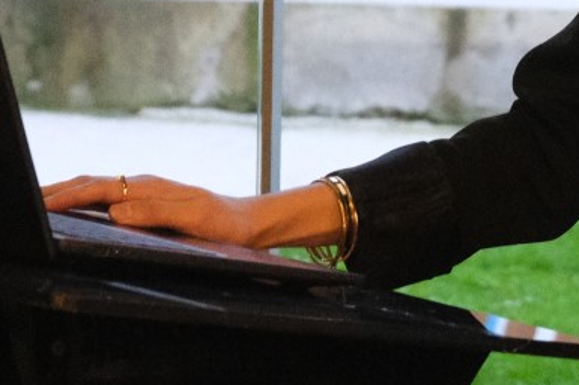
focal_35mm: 257
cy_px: -331
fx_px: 4130
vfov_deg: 5.3
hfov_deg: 7.9
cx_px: 713
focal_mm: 40.8
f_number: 4.3
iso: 10000
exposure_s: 1/250
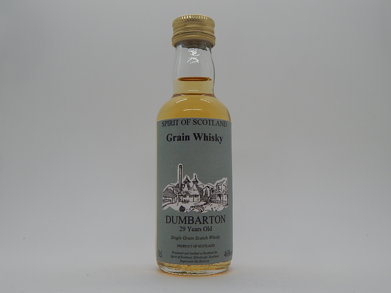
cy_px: 146
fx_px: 429
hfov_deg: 49.0
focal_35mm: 38
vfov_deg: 37.7
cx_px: 196
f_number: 3.4
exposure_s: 1/200
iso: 125
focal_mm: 6.8
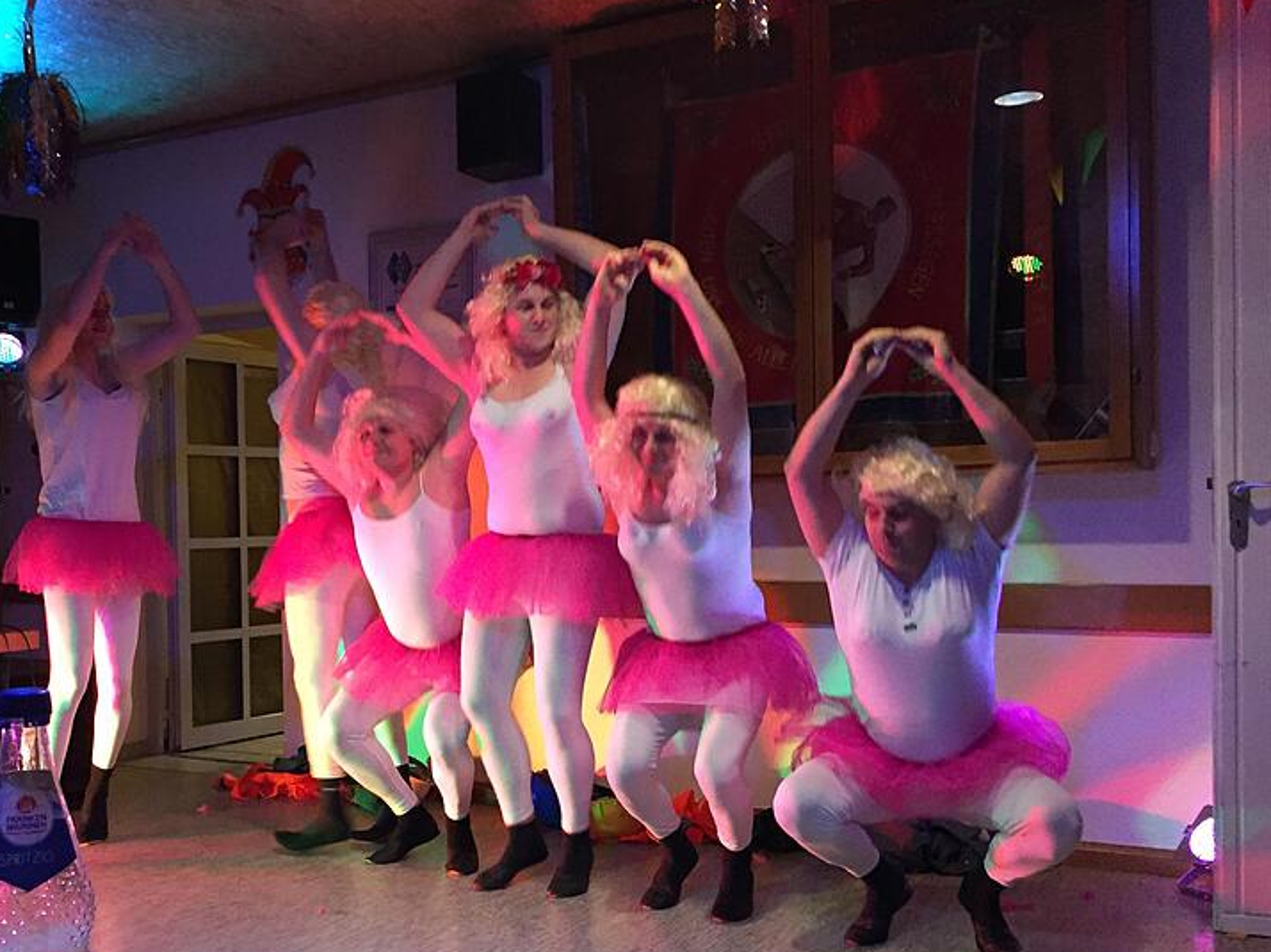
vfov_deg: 36.7
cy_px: 564
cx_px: 447
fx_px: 1431
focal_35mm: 39
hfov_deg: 47.3
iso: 250
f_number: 2.2
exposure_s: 1/25
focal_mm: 4.15
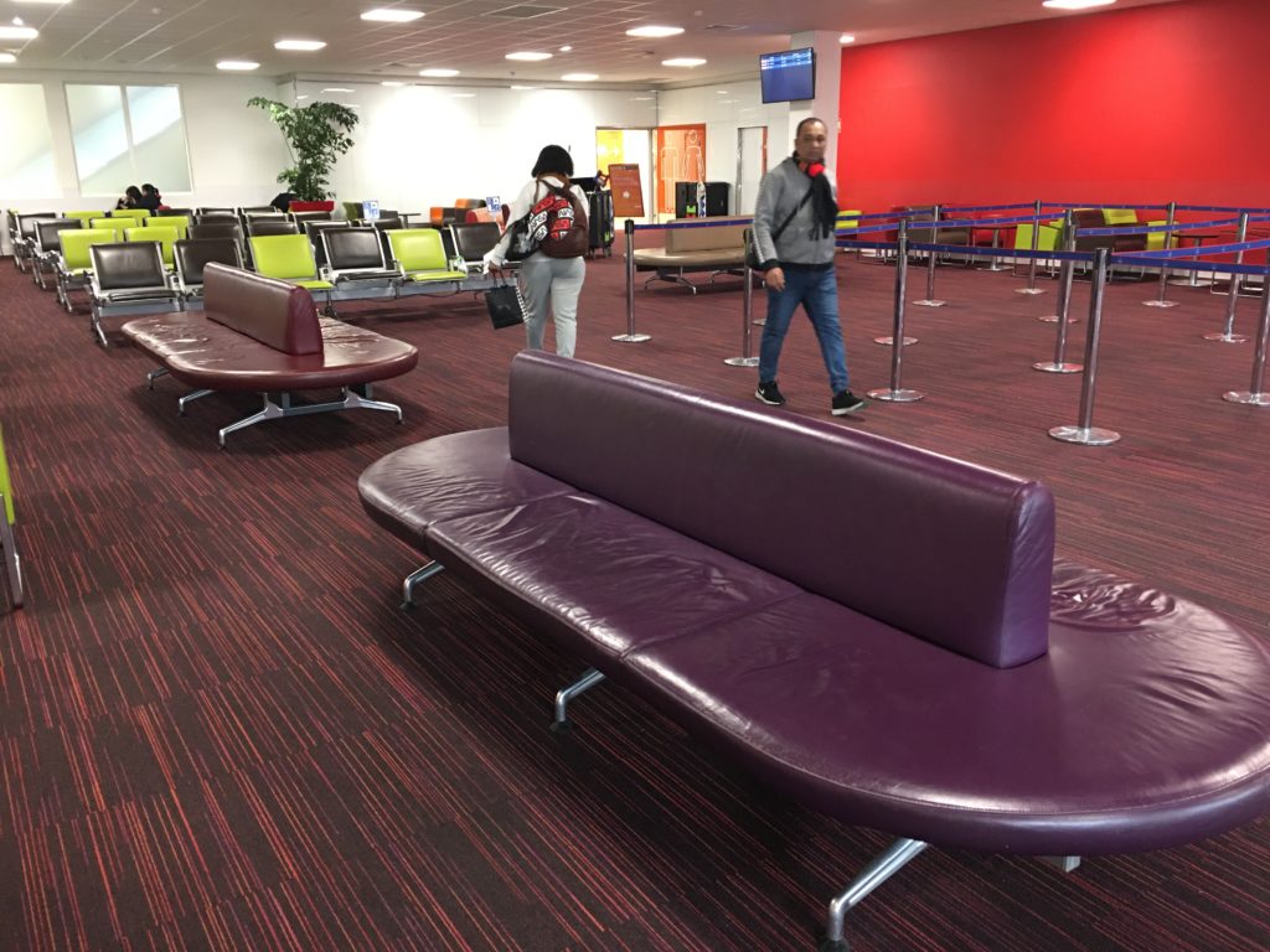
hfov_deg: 61.7
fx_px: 1064
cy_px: 476
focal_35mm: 29
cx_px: 635
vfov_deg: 48.2
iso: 80
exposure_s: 1/10
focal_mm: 4.15
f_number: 2.2
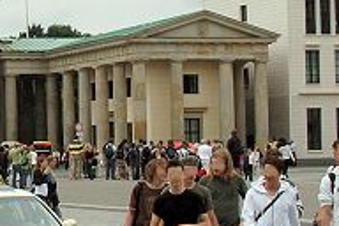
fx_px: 1412
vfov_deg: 9.1
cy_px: 31
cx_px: -203
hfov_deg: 12.8
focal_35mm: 150
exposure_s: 1/320
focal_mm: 24
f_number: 10
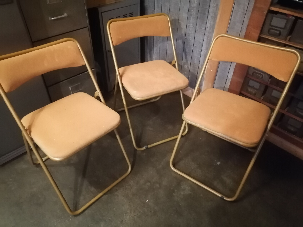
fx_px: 236
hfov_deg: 65.3
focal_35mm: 27
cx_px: 152
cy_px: 114
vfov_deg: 51.4
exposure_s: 1/14.3
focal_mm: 5.3
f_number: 1.8
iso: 2500
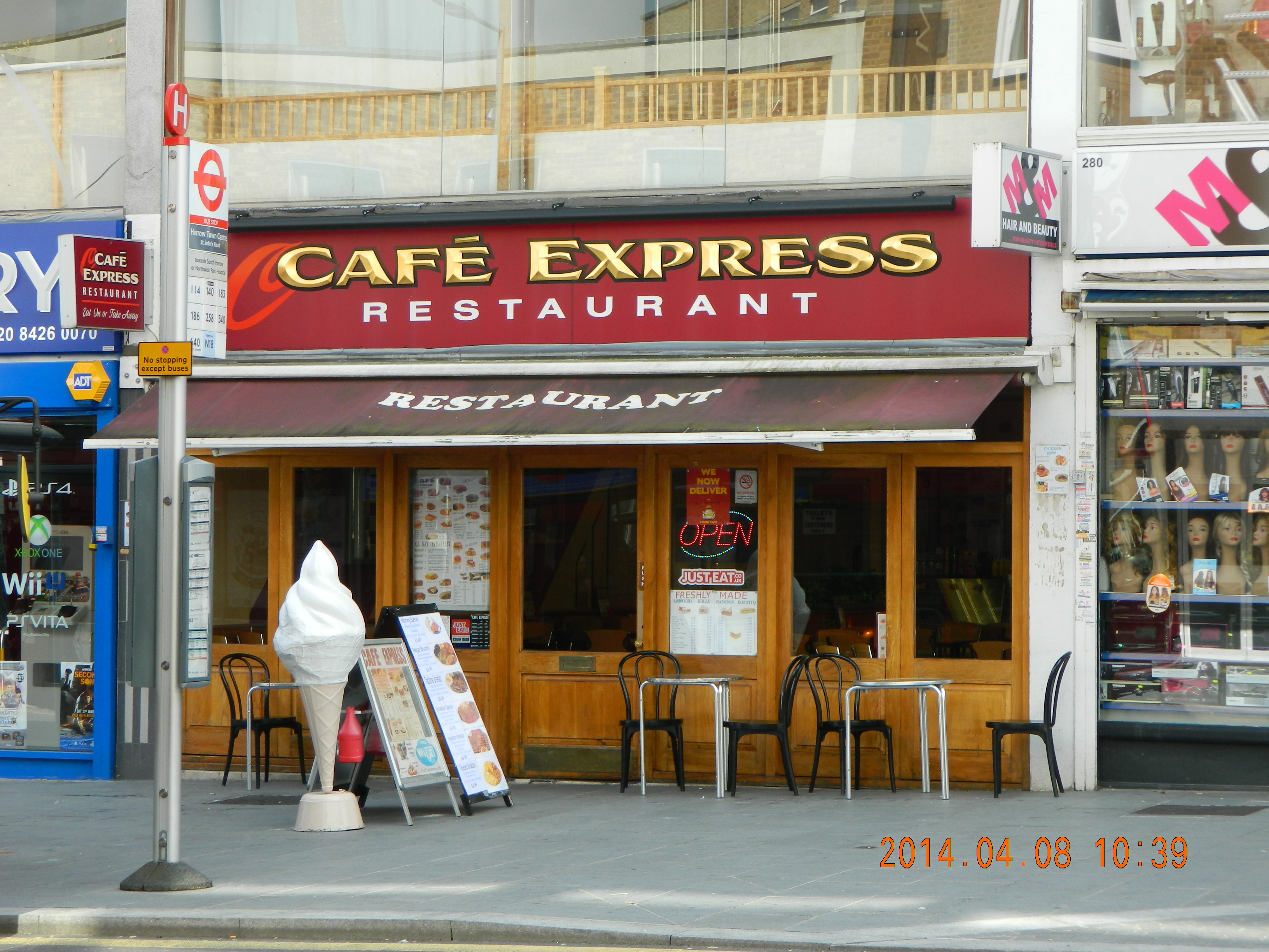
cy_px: 476
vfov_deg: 14.4
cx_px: 634
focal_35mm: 103
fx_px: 3776
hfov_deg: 19.1
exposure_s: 1/125
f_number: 4.5
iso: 80
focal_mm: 18.6
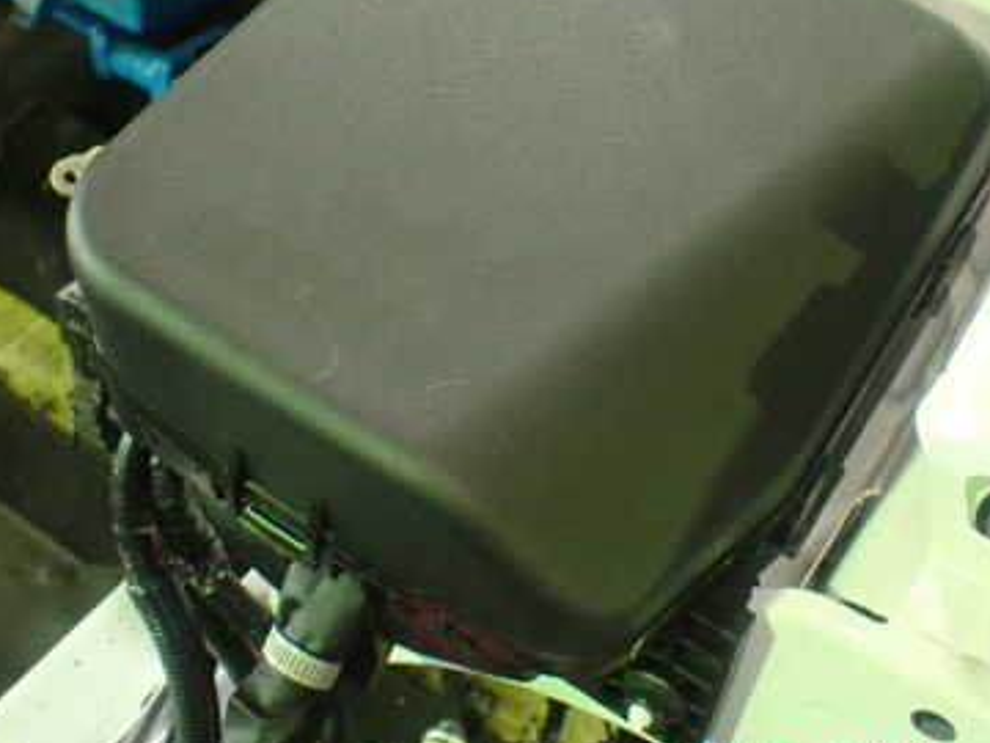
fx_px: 1430
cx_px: 503
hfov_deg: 38.2
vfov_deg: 28.7
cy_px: 193
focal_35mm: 50
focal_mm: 5.4
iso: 800
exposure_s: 1/60
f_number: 2.3
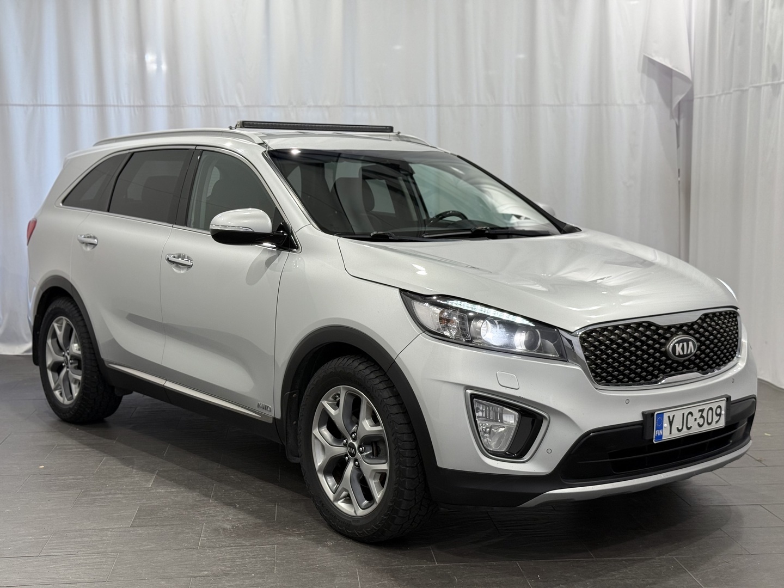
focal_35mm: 48
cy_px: 294
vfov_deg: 30.3
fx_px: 1087
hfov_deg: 39.7
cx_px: 392
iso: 50
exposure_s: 1/100
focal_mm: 6.76
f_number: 1.78
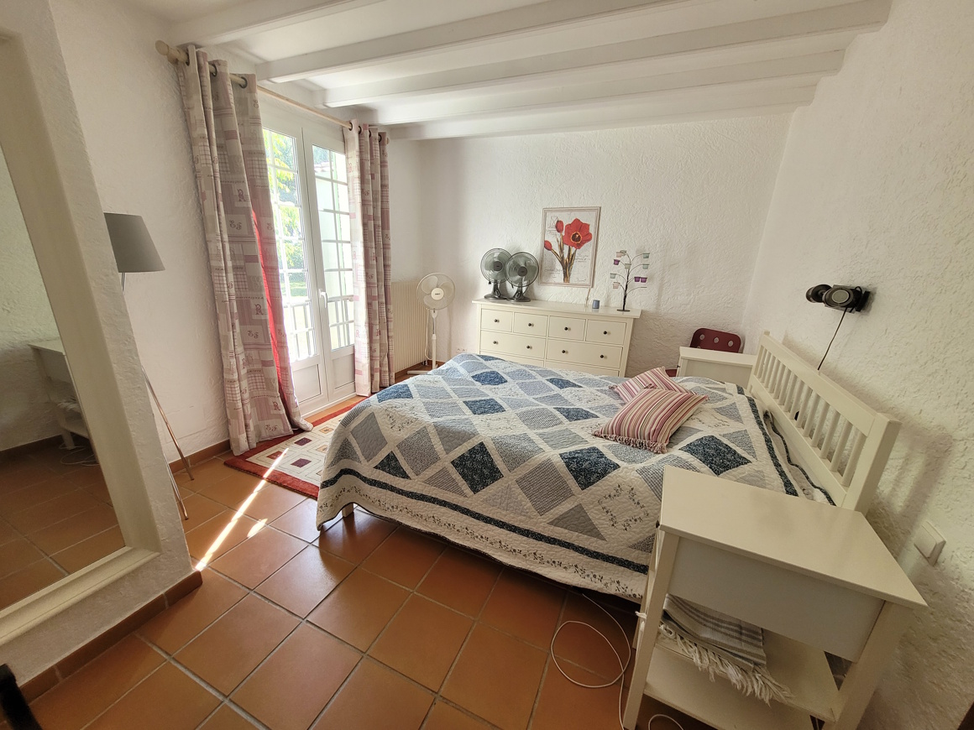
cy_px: 365
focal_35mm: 13
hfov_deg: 106.2
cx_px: 487
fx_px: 366
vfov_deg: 89.9
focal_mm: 1.74
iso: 125
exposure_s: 1/50
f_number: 2.2
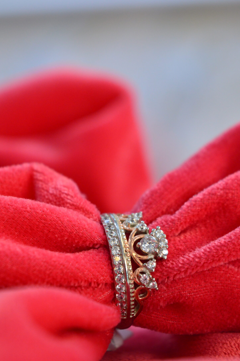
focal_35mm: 98
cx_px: 133
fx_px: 978
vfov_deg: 20.9
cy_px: 166
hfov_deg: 14.0
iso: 800
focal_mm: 55
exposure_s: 1/60
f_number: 7.1
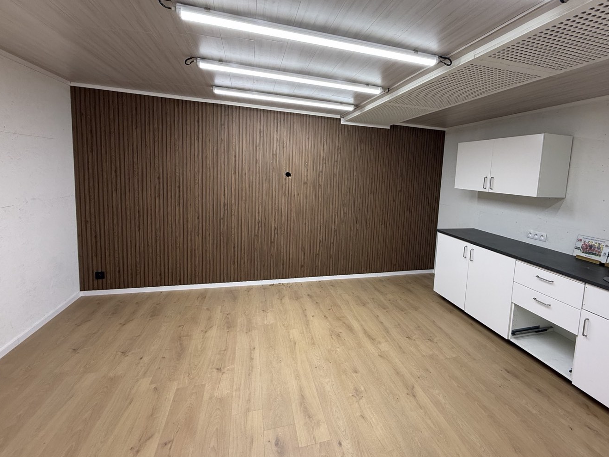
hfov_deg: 90.3
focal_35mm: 17
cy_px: 204
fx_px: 299
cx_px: 352
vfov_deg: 74.5
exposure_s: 1/100
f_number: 2.2
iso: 125
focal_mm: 2.22
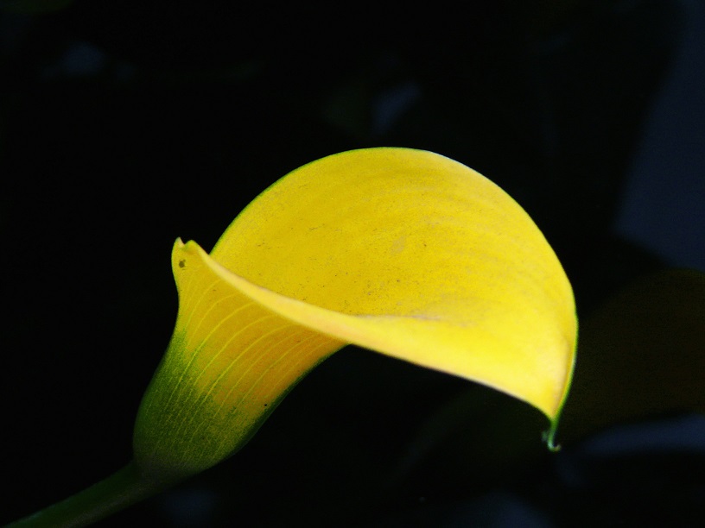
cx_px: 352
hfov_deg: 18.9
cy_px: 264
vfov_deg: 14.2
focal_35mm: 104
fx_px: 2118
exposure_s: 1/80
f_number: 3.2
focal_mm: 19.7
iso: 200
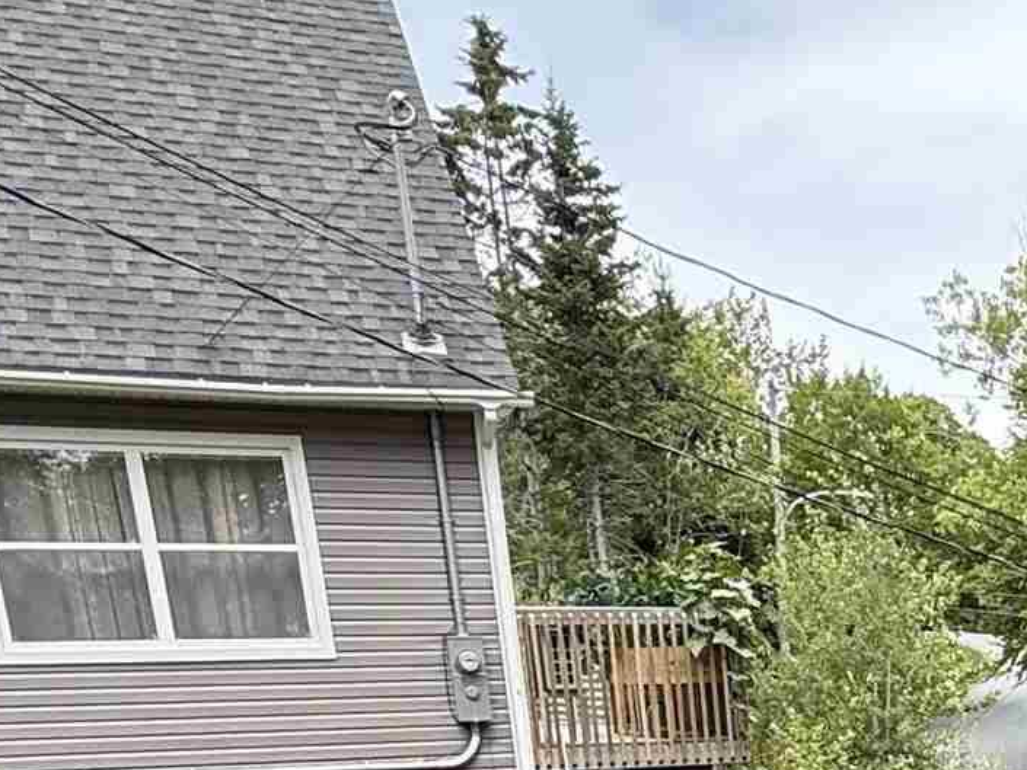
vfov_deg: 20.1
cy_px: 1207
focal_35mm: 61
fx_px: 1810
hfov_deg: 27.9
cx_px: 1216
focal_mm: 2.22
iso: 50
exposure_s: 1/270
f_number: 2.2
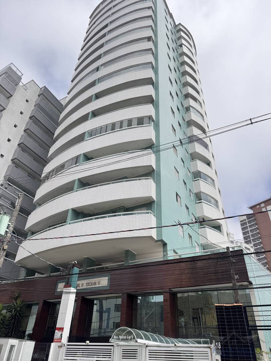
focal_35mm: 24
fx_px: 251
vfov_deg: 71.6
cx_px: 136
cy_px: 180
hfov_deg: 56.8
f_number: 1.78
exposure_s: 1/5348
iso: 80
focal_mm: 6.76
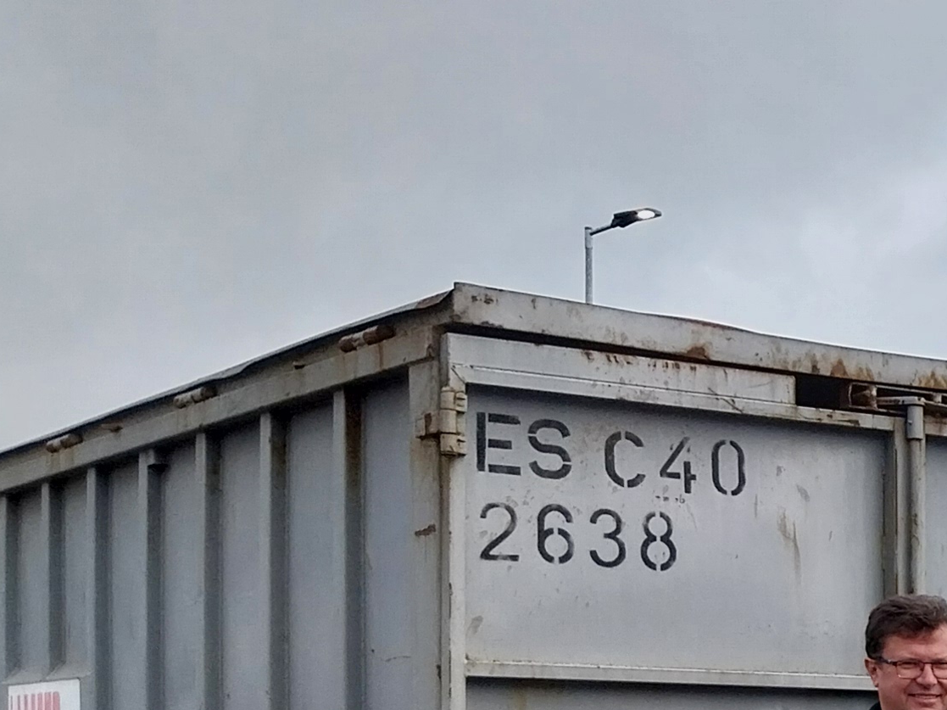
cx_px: 1583
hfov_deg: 17.6
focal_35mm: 95
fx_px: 2598
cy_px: 904
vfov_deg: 14.9
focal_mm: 4
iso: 25
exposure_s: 1/694
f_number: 1.8
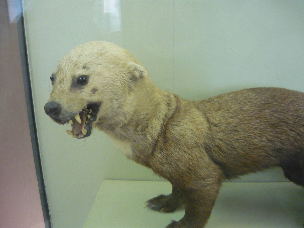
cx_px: 152
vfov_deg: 42.9
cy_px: 114
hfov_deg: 55.4
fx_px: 290
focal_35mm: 33
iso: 400
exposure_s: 1/13
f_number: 2.8
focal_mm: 5.5
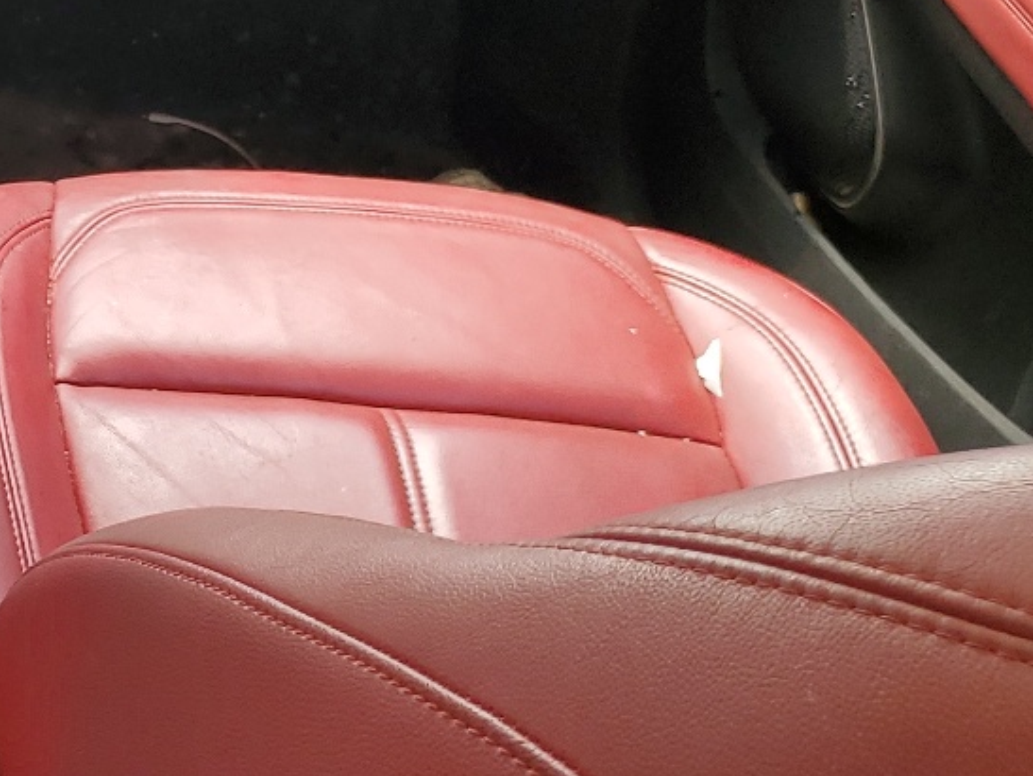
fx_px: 2269
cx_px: -353
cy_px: 119
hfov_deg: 22.6
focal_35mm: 76
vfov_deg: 19.2
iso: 55
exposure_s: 1/120
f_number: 1.5
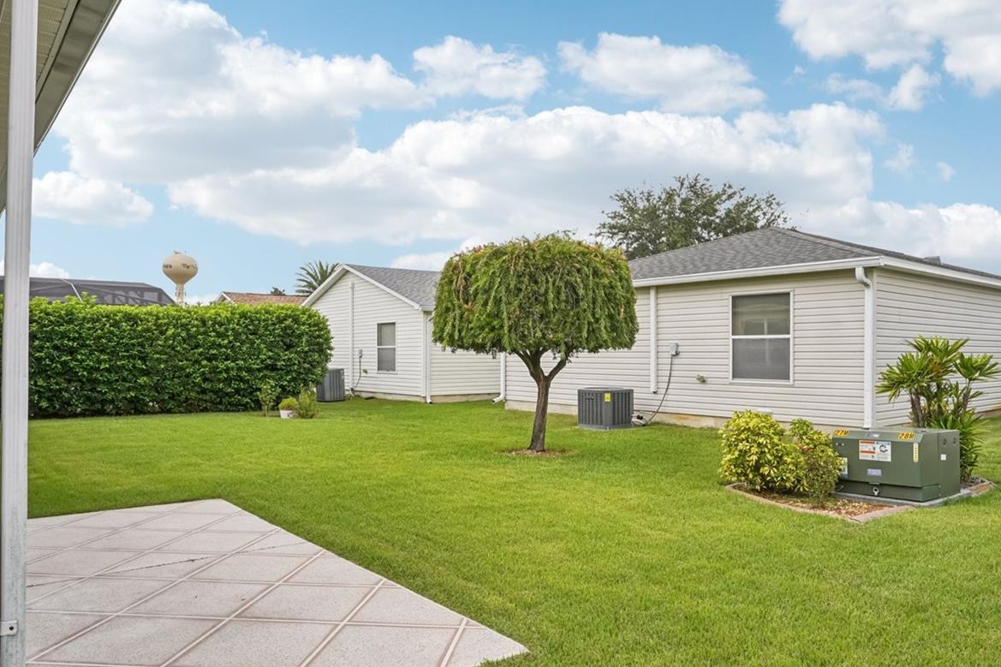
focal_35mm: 26
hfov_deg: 69.3
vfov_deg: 49.5
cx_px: 541
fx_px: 723
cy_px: 357
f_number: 18
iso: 200
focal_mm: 19
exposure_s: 1/30
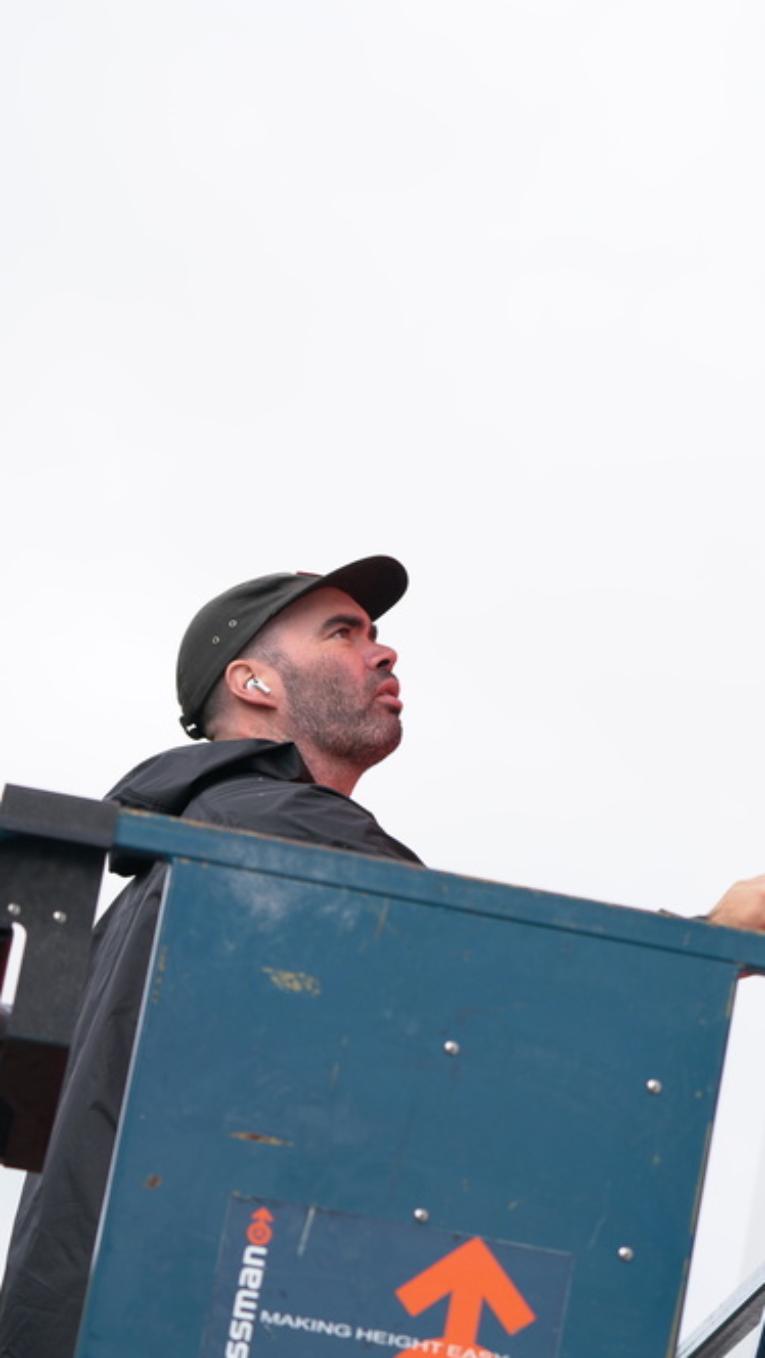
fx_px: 7673
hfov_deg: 5.7
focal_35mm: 213
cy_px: 680
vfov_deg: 10.1
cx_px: 777
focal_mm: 135
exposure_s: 1/250
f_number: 5
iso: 100
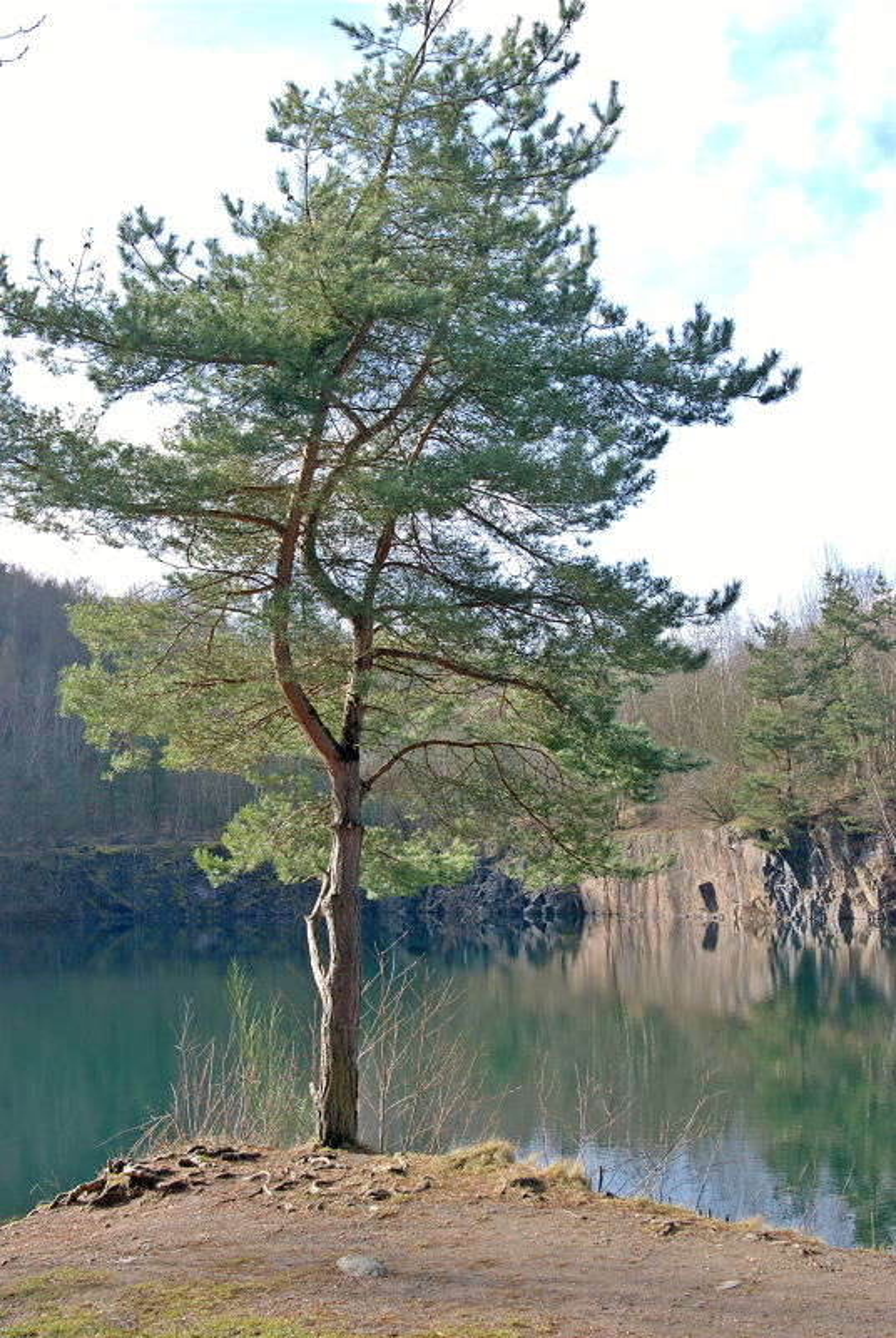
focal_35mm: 42
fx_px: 1562
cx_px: 448
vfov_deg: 46.3
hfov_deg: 32.0
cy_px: 669
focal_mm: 28
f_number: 7.1
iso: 125
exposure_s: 1/125
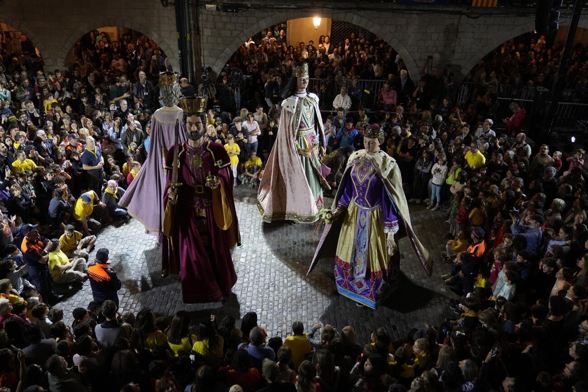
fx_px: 506
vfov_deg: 42.3
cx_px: 294
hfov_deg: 60.3
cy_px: 196
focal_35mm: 31
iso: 4000
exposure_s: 1/250
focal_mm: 31
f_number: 3.5
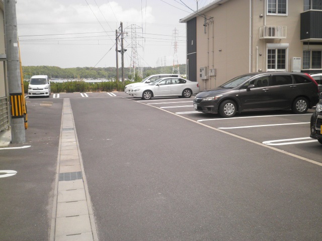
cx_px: 161
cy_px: 120
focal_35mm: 36
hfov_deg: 51.4
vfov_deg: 39.7
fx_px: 335
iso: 64
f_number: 8.8
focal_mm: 6.4
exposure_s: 1/80
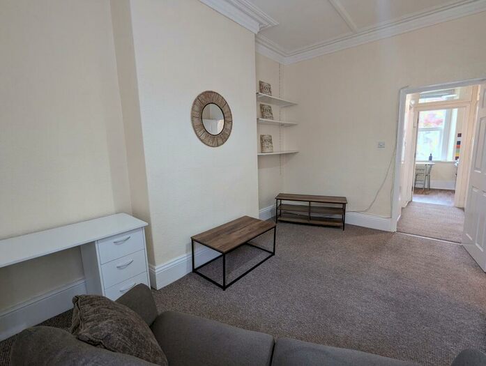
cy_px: 183
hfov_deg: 94.4
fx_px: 225
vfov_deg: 78.3
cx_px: 243
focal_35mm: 16
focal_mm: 2.35
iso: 133
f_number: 2.2
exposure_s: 1/25
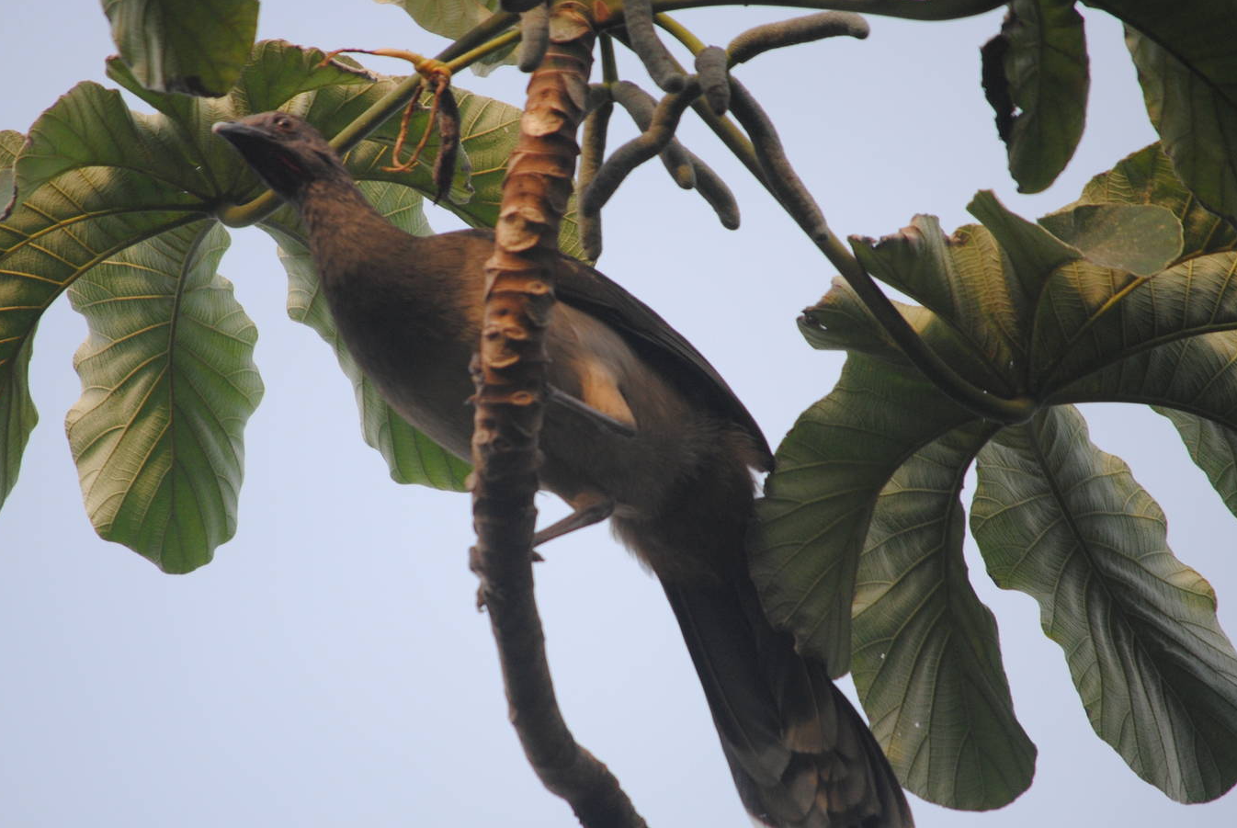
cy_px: 460
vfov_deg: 2.6
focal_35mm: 535
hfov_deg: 3.8
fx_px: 18405
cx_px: 549
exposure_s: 1/320
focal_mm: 300
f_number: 5.6
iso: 400
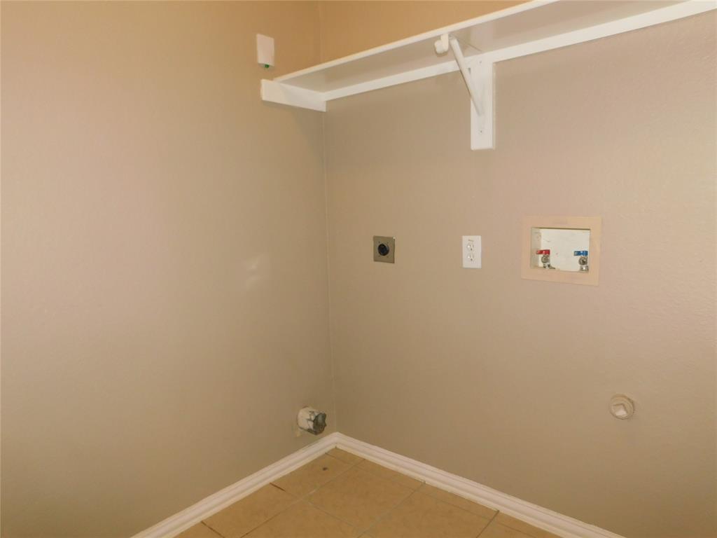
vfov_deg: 58.9
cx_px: 358
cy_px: 269
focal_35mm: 23
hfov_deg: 73.9
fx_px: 476
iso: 200
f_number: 3
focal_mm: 4
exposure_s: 1/30
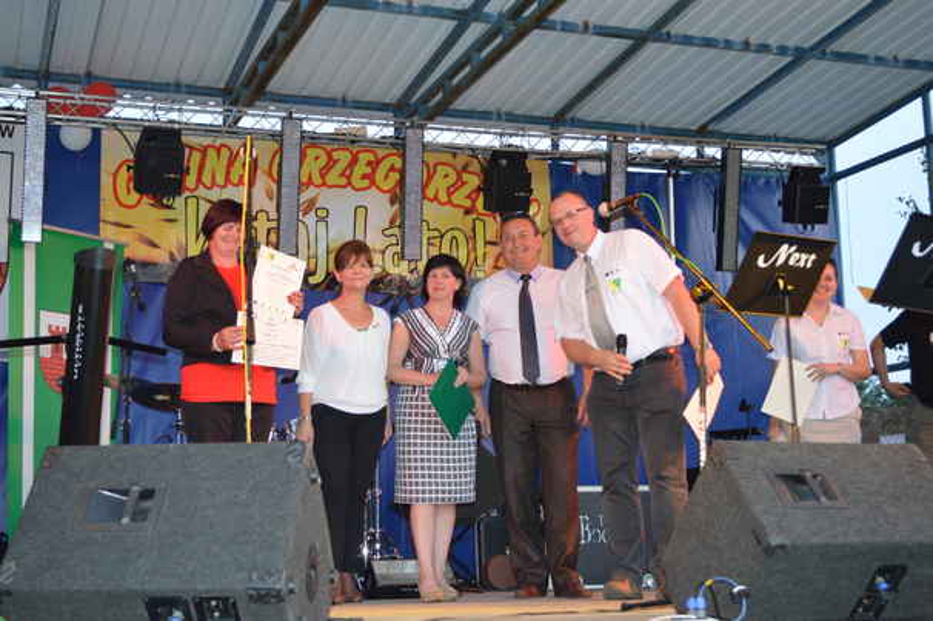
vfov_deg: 25.7
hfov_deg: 37.9
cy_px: 310
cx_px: 466
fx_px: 1359
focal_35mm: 52
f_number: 5
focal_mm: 35
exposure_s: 1/60
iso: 800
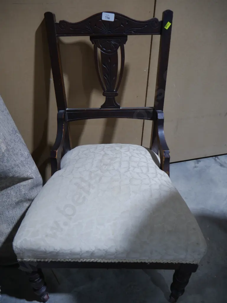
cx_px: 114
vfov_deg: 63.4
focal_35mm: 28
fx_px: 245
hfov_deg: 49.8
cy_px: 152
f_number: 3.5
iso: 250
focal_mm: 14
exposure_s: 1/60
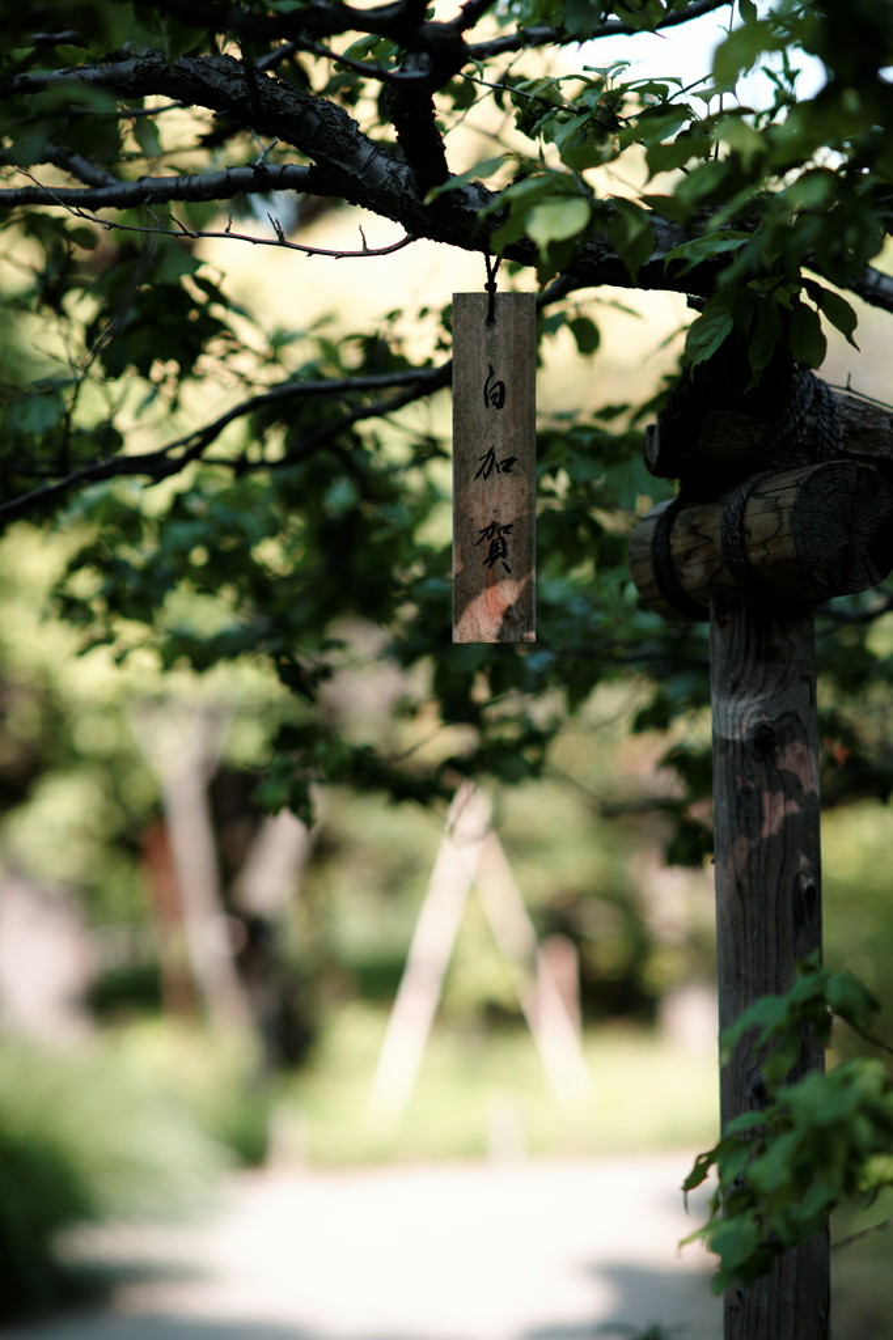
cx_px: 446
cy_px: 670
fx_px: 3165
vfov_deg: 23.9
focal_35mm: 85
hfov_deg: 16.1
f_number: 2
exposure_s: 1/250
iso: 200
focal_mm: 85
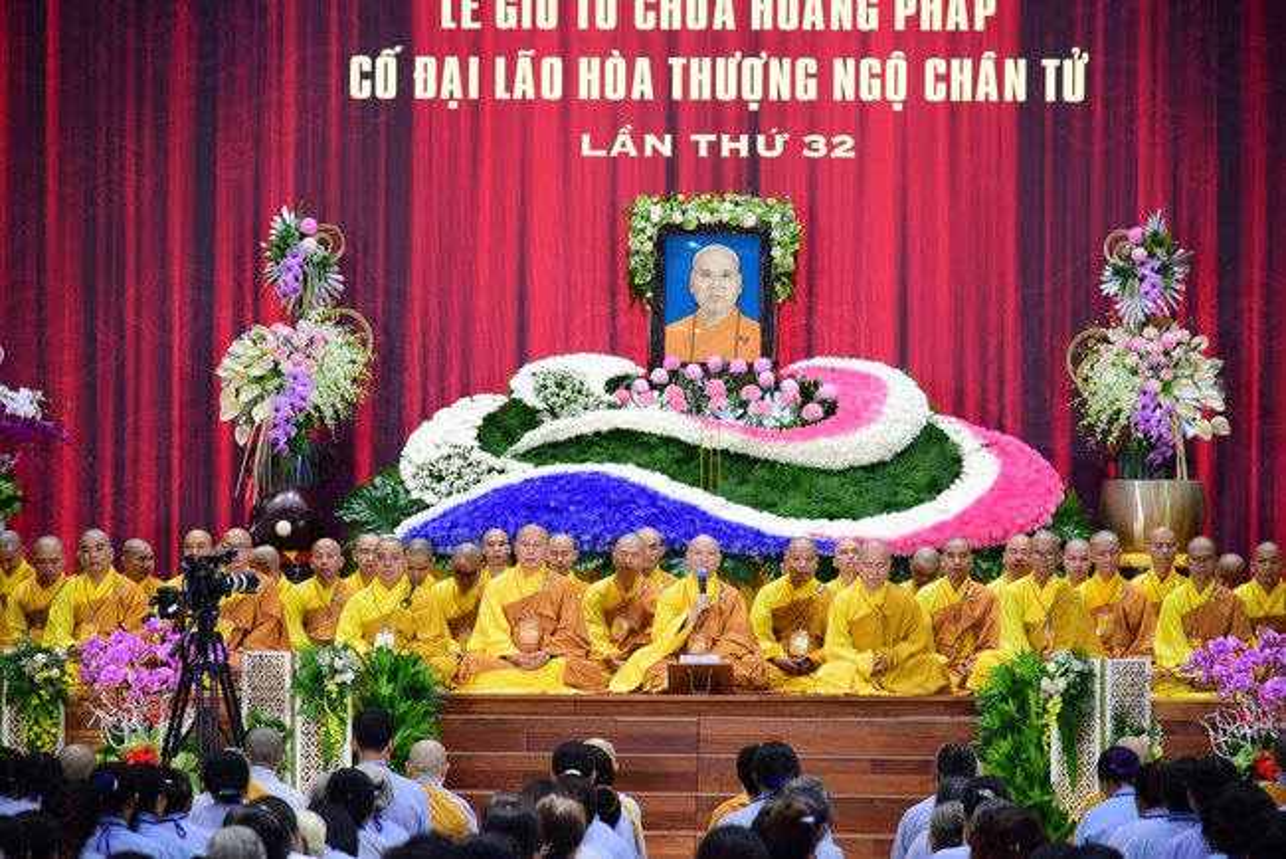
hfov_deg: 17.1
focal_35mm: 120
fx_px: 4288
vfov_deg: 11.4
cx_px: 643
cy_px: 430
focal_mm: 120
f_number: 4
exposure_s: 1/125
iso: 2000
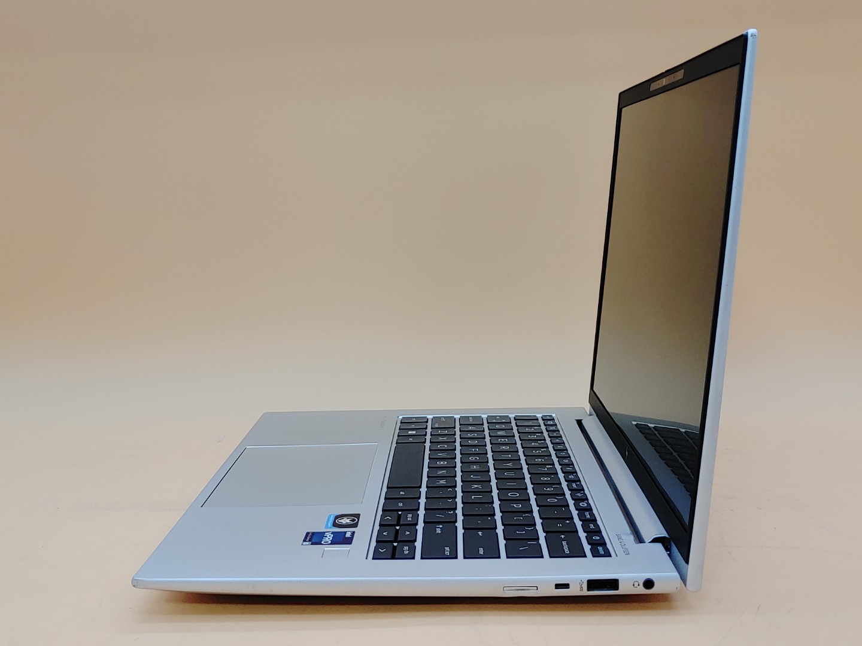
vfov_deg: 35.1
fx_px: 1021
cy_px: 323
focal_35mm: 41
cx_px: 431
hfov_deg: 45.8
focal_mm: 4.36
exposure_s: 1/82
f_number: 1.8
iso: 50
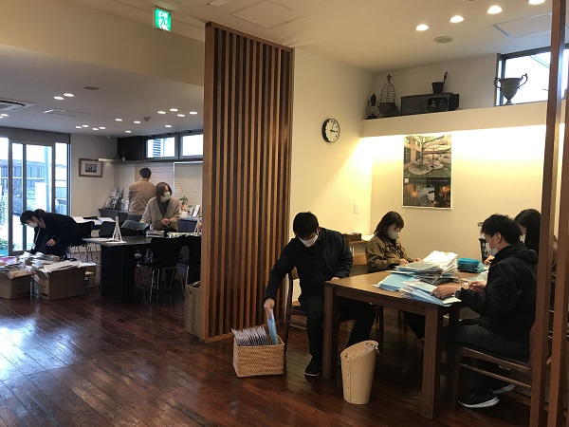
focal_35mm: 28
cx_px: 284
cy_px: 214
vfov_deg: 49.7
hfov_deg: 63.4
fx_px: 460
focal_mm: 3.99
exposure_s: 1/25
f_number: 1.8
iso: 40
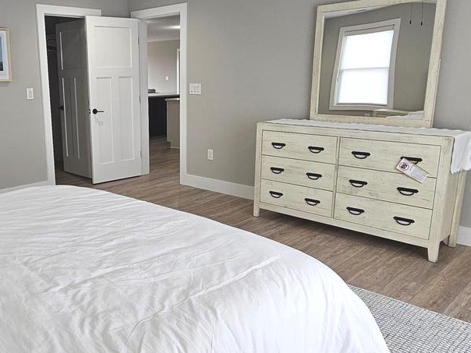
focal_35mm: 31
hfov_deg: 56.9
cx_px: 152
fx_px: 422
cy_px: 186
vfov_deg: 45.4
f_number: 2.2
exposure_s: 1/60
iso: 50
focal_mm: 2.2
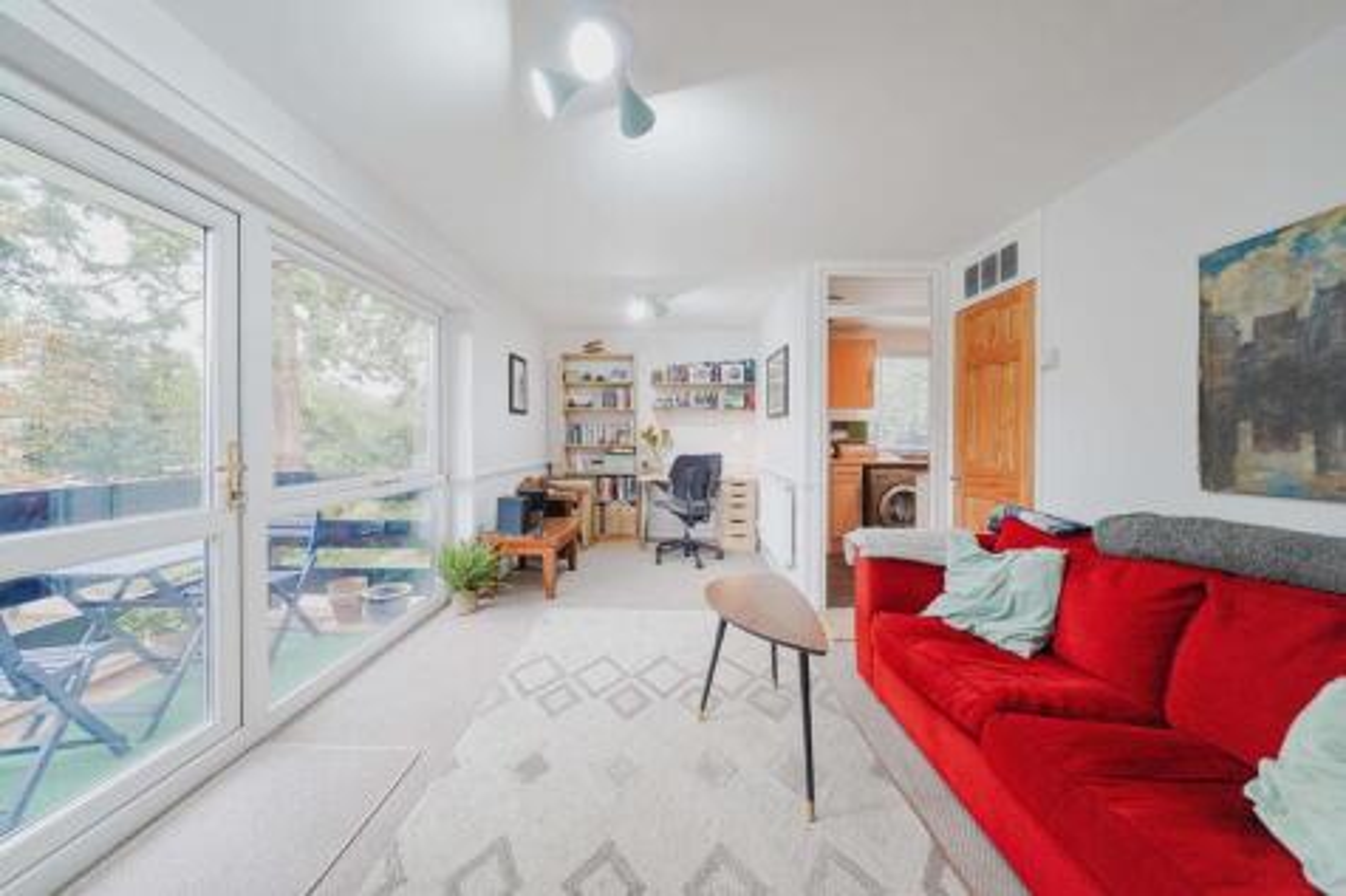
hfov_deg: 112.6
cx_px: 673
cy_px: 448
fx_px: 448
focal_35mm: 12
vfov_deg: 90.0
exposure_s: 1/45
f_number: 4.5
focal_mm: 12
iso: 500
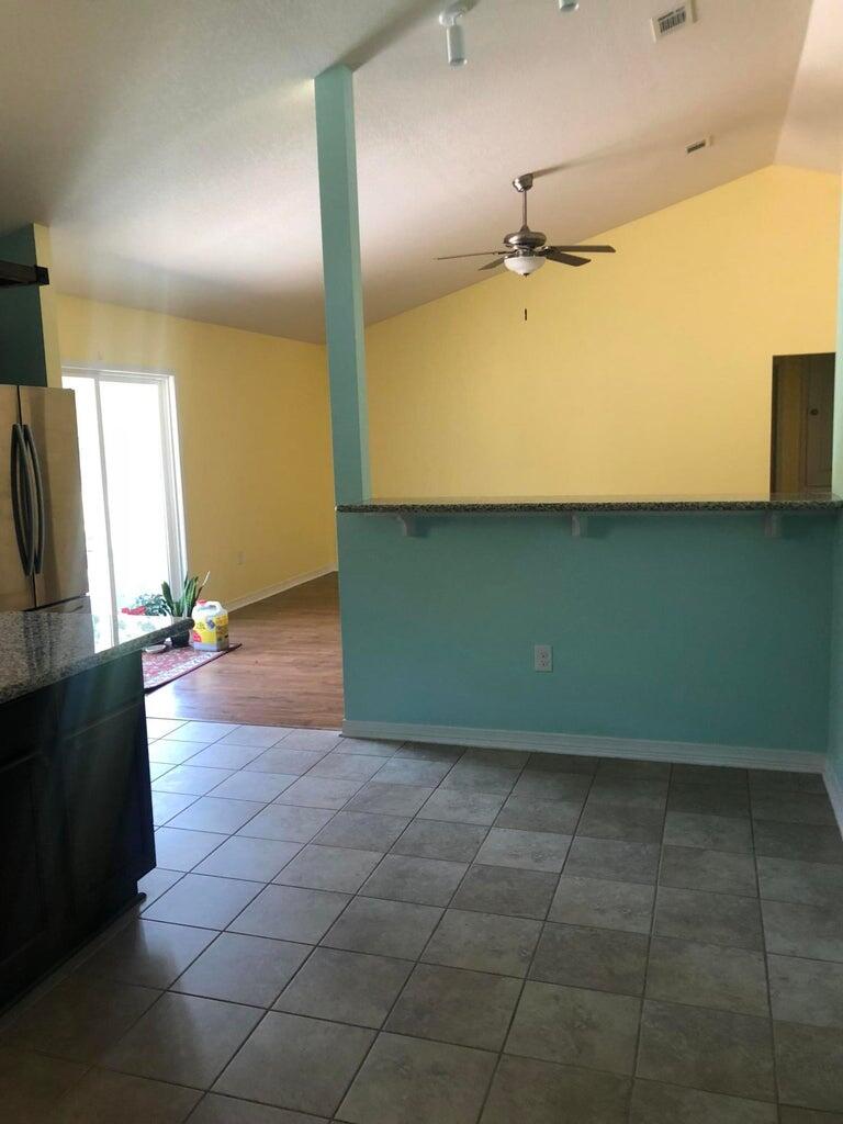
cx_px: 422
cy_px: 562
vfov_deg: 63.4
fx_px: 909
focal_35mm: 28
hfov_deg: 49.7
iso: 40
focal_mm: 3.99
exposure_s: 1/17
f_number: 1.8
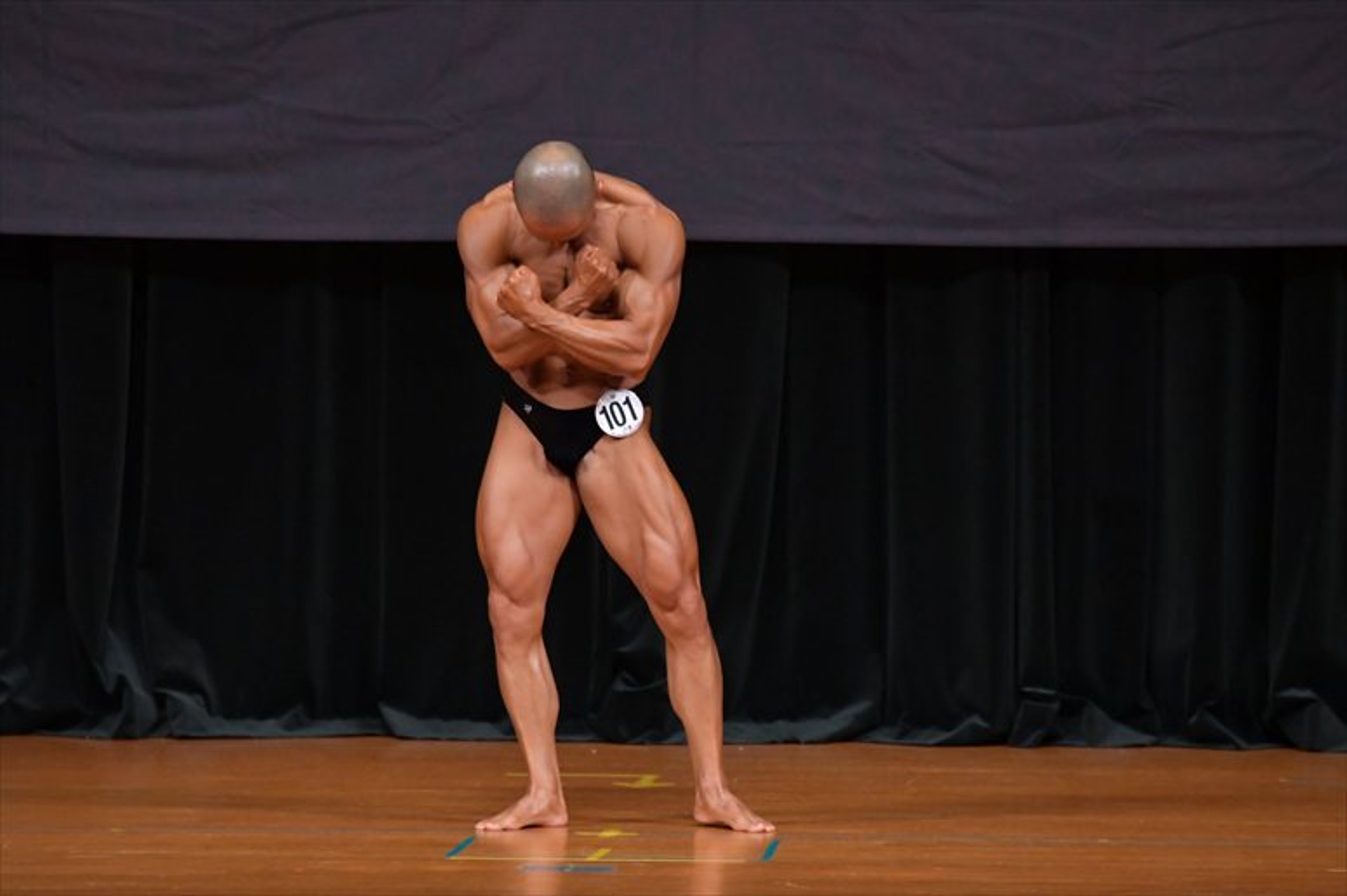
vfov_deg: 4.4
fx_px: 11781
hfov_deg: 6.5
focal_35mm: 315
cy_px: 448
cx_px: 674
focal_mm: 210
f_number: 5.6
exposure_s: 1/400
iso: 4000
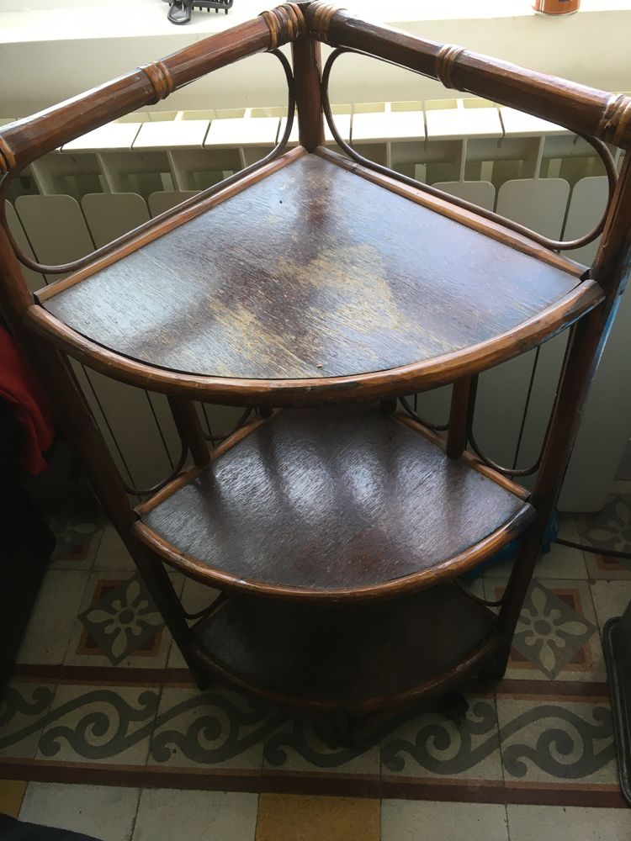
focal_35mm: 29
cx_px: 316
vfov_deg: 61.7
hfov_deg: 48.2
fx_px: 705
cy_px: 420
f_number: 2.2
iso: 32
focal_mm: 4.15
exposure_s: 1/33
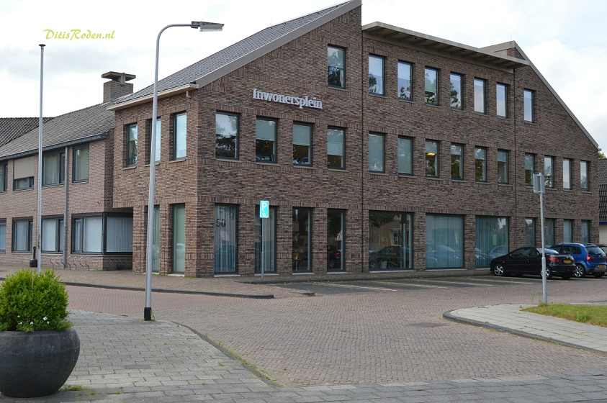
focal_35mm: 42
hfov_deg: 46.4
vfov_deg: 31.8
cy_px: 202
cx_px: 304
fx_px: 707
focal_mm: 28
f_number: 8
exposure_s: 1/200
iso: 100
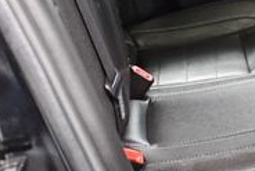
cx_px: 305
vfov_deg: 11.0
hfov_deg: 15.8
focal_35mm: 125
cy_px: 79
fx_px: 886
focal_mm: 18
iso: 3600
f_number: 3.5
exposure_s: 1/60
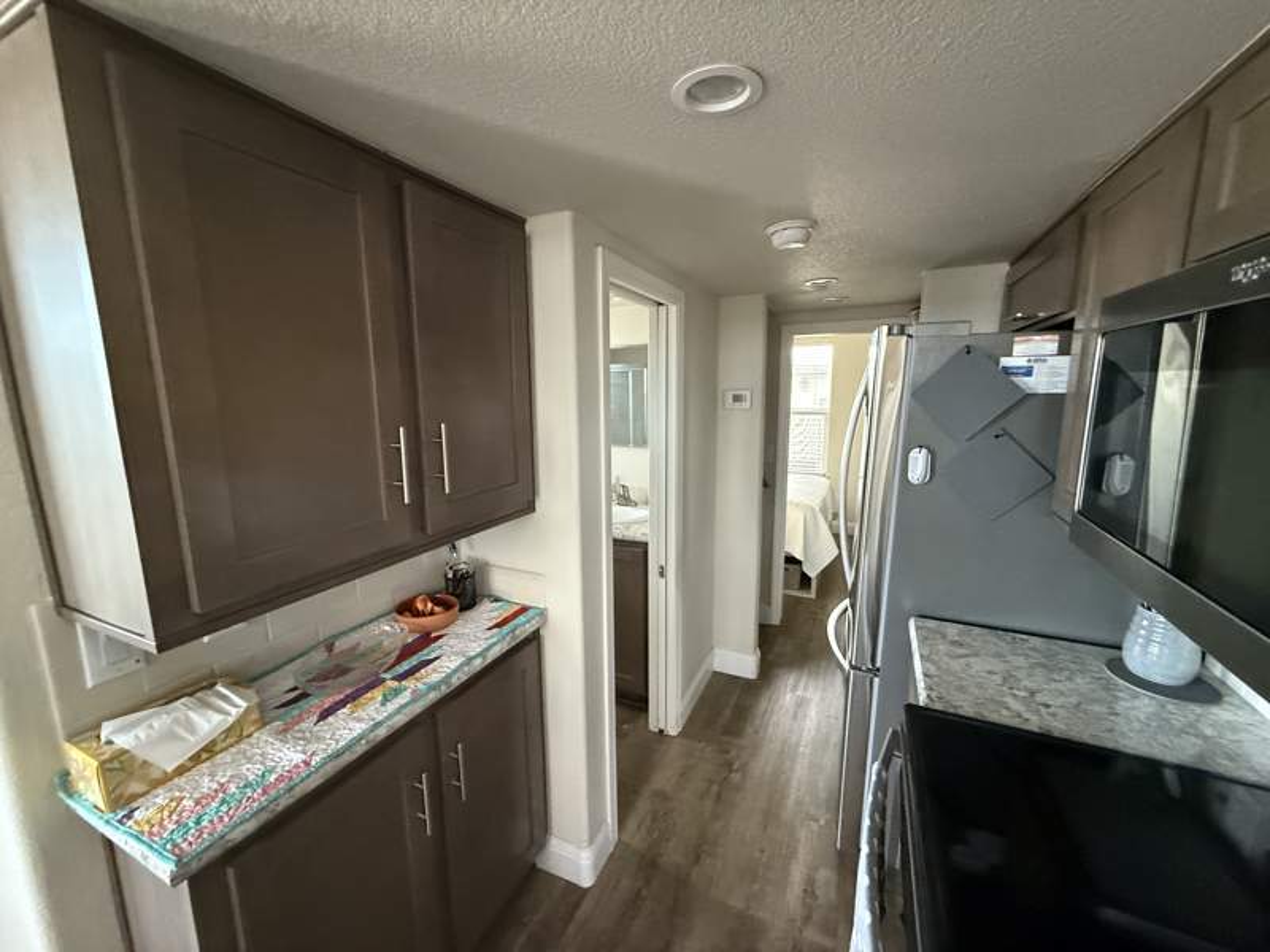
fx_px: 514
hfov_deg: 102.1
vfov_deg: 85.7
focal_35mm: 14
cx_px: 635
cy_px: 476
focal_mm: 2.22
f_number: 2.2
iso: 800
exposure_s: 1/60
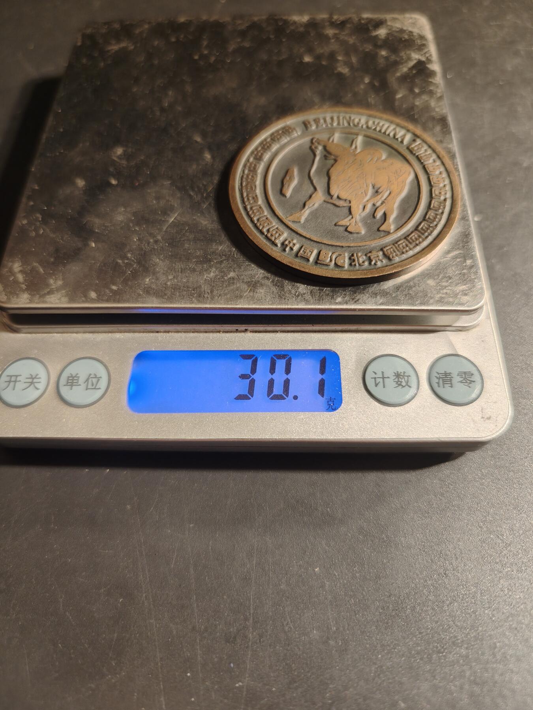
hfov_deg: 58.9
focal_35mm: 23
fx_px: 472
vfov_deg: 73.9
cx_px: 266
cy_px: 355
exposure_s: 1/148
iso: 250
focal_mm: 6.06
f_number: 1.6
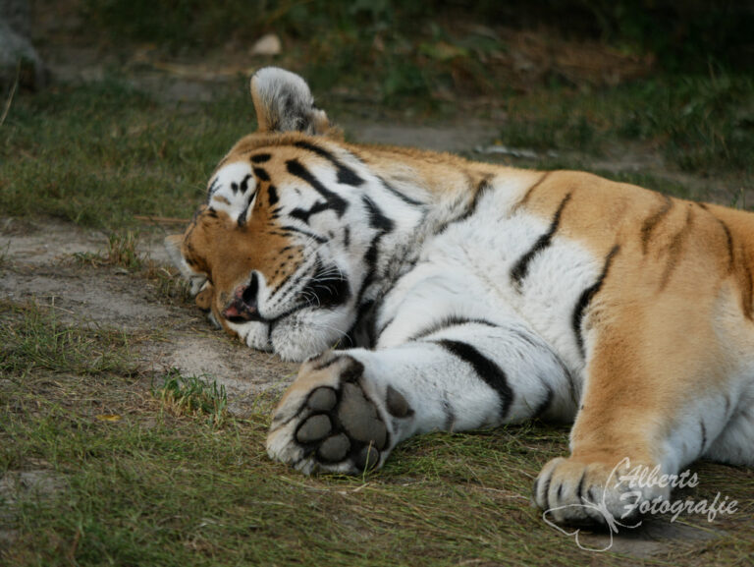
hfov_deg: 5.8
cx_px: 377
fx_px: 7454
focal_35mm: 342
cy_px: 284
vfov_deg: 4.4
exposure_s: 1/400
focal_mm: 171
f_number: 4.7
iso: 200
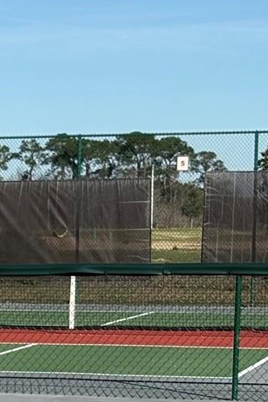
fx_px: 1988
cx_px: -275
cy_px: 433
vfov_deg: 11.4
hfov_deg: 7.4
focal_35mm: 178
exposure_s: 1/3831
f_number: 1.6
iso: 32
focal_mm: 5.96
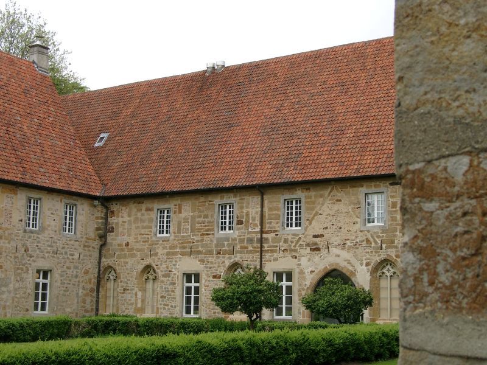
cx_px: 244
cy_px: 182
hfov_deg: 33.8
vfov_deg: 25.7
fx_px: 802
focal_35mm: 57
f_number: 4
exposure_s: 1/185
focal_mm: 11.76
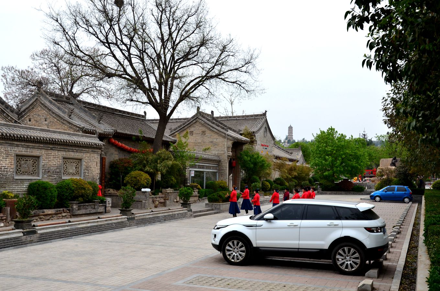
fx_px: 476
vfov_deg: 34.1
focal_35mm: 39
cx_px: 220
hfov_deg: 49.6
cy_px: 146
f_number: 9
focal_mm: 26
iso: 400
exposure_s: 1/40
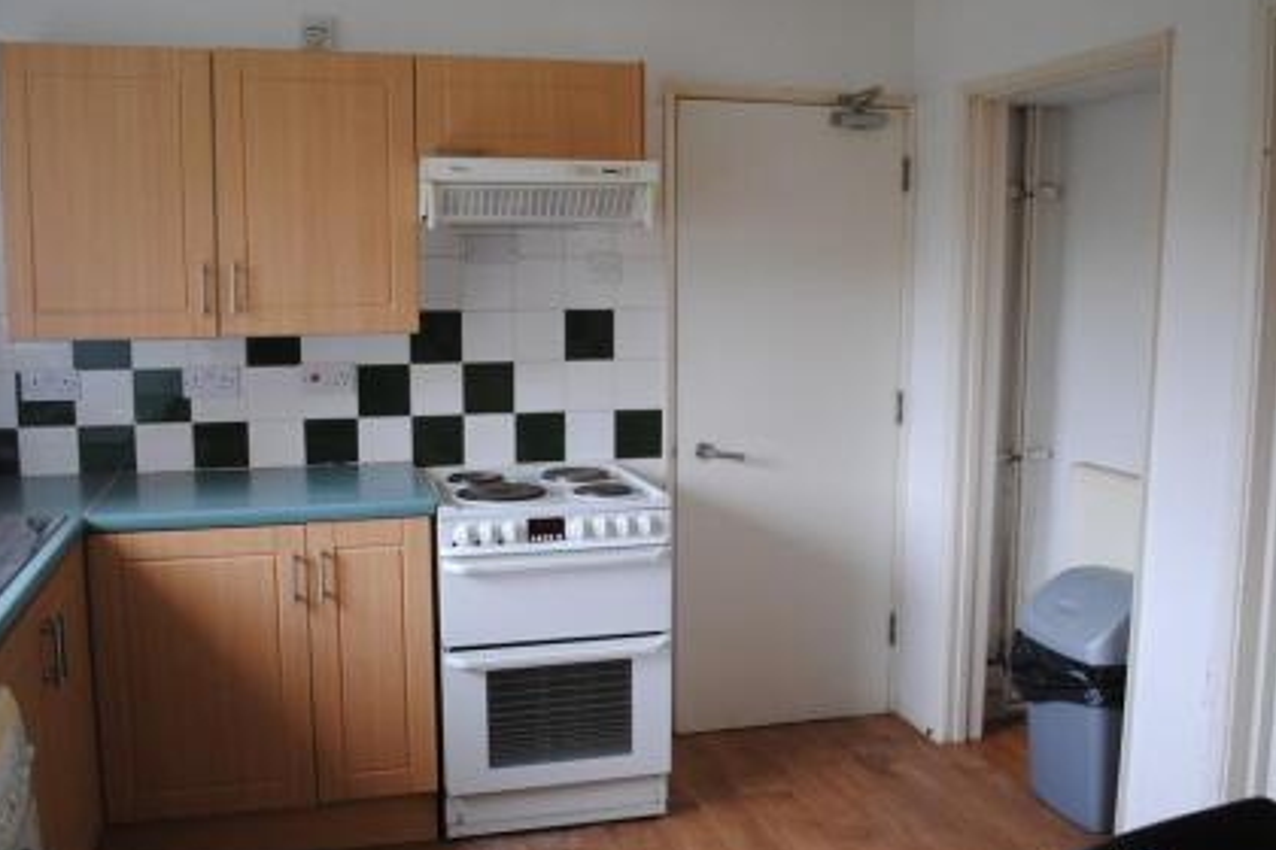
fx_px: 1205
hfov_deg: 55.8
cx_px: 641
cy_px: 454
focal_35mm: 34
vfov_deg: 38.9
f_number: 3.8
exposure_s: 1/50
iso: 200
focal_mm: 20
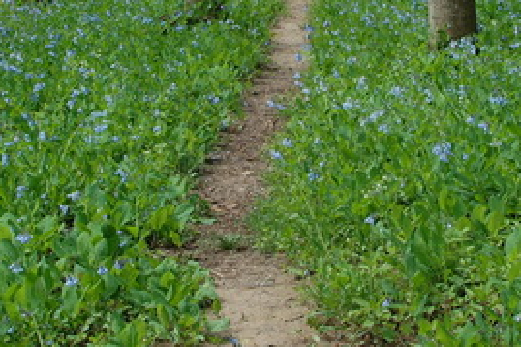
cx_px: 329
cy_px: 24
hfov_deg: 18.4
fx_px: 1606
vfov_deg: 12.2
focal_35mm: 111
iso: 200
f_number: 8
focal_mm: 35
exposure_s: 1/160
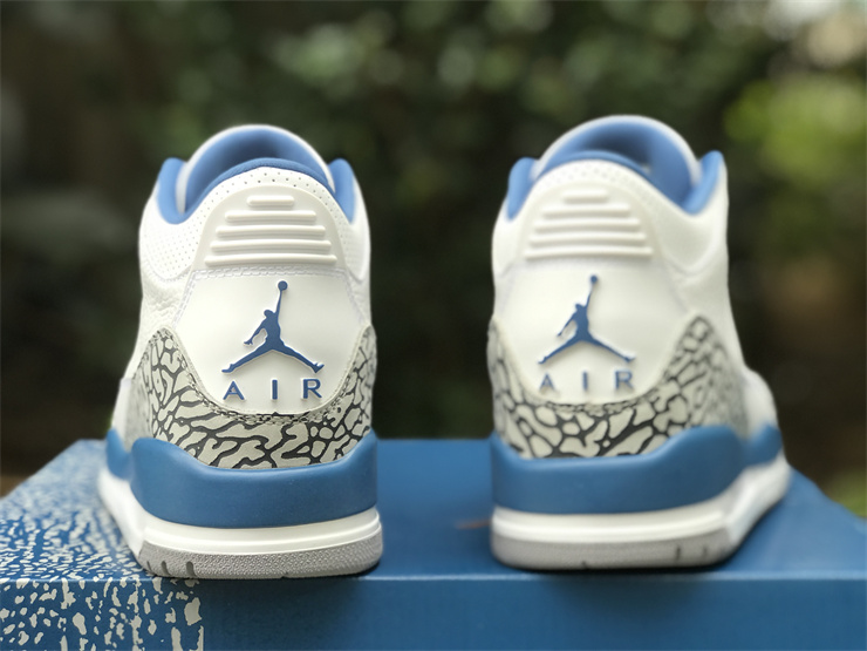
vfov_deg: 25.7
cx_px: 434
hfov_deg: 33.8
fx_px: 1428
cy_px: 326
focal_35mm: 57
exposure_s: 1/50
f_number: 2.8
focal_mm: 6.6
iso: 25
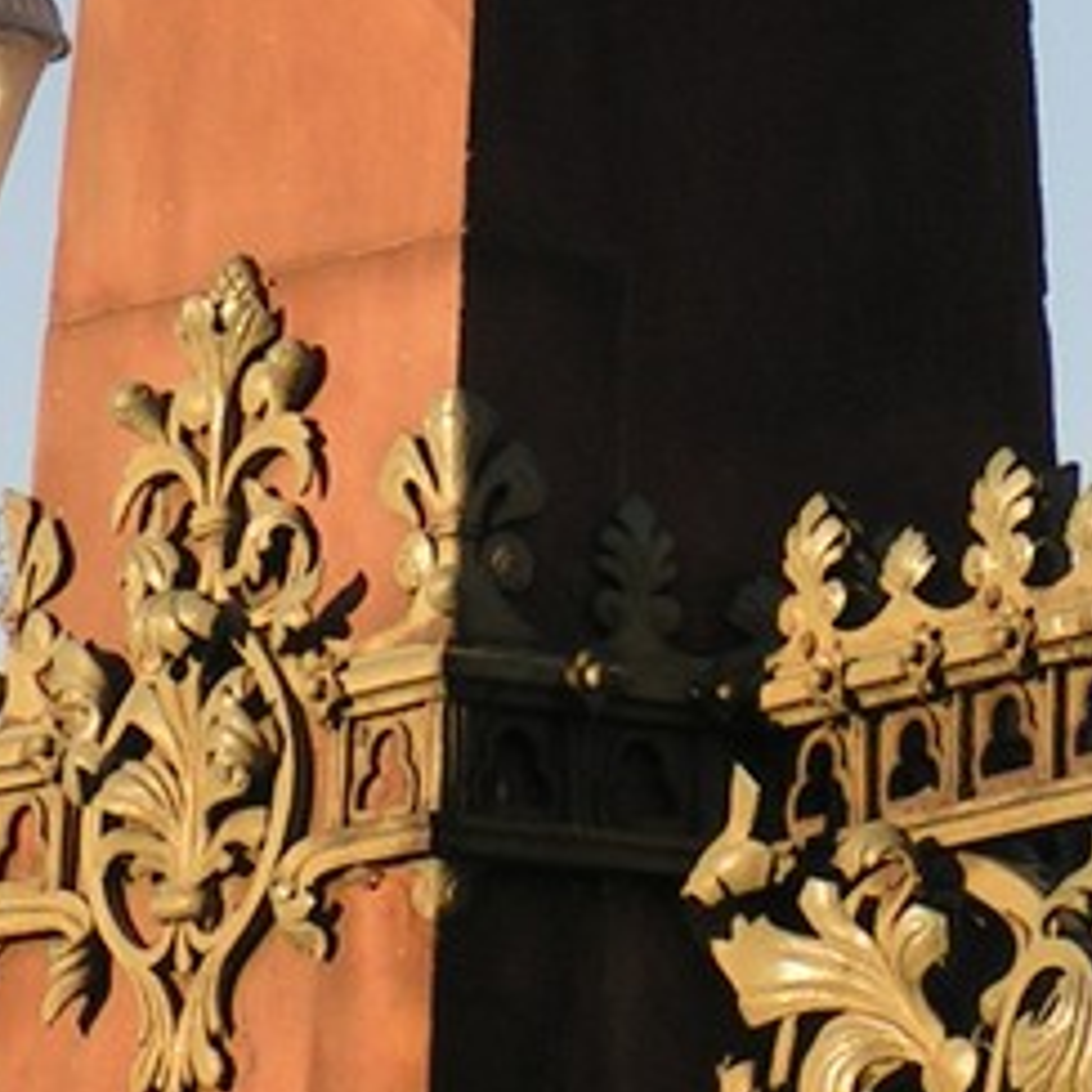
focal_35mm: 553
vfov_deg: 3.2
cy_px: -781
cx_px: 823
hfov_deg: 3.2
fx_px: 19737
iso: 50
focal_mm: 21.9
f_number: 5
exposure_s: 1/200
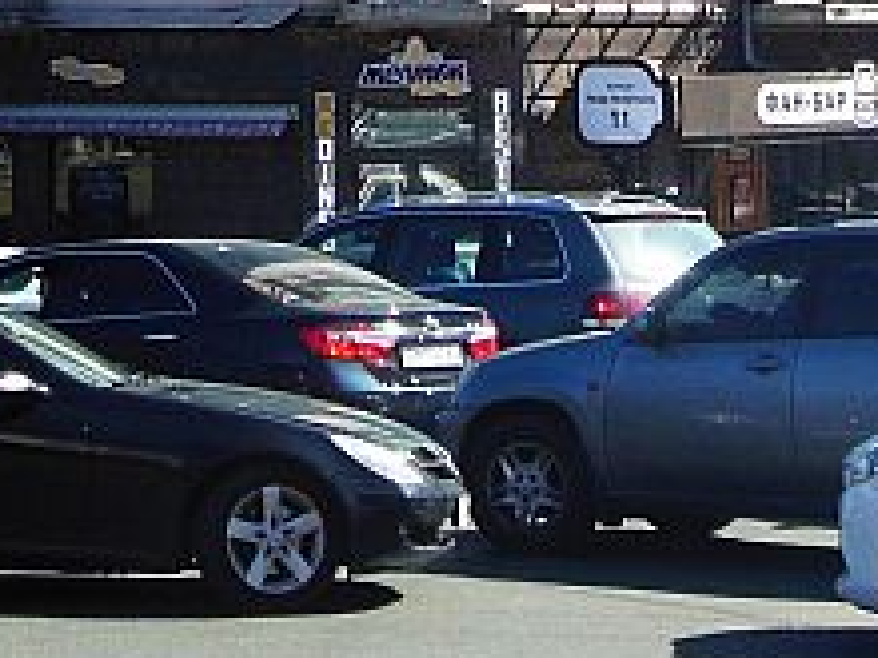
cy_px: -762
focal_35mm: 150
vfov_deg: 9.1
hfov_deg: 13.1
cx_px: 220
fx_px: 3805
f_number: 3.5
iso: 125
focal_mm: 6
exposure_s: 1/1000
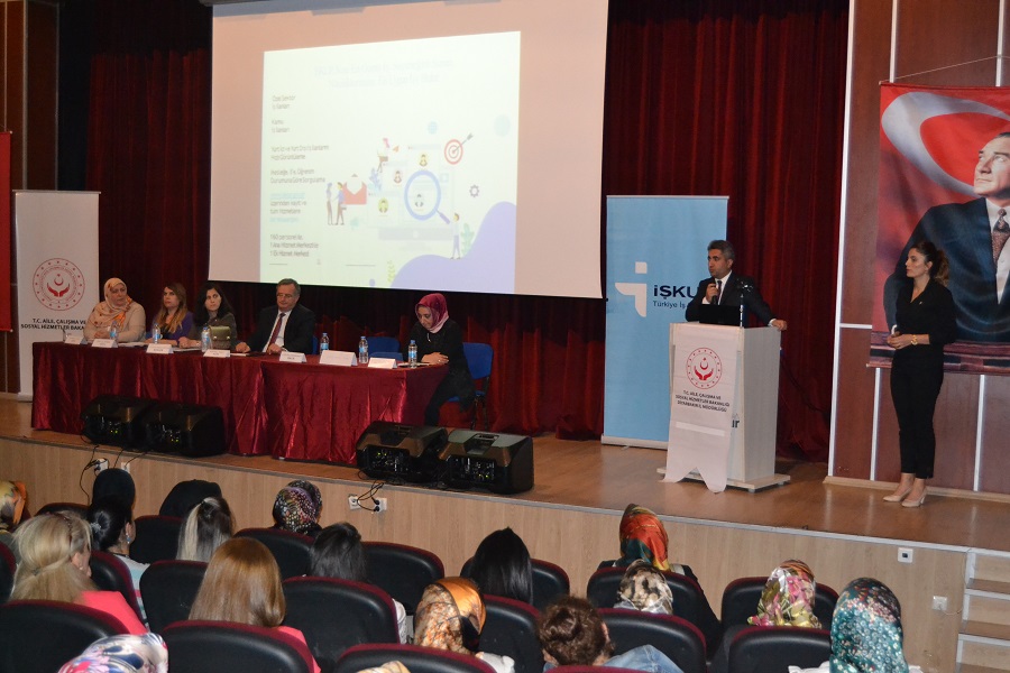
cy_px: 336
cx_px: 505
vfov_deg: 31.9
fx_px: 1178
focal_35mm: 42
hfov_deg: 46.4
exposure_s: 1/60
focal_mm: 28
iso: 3200
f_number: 4
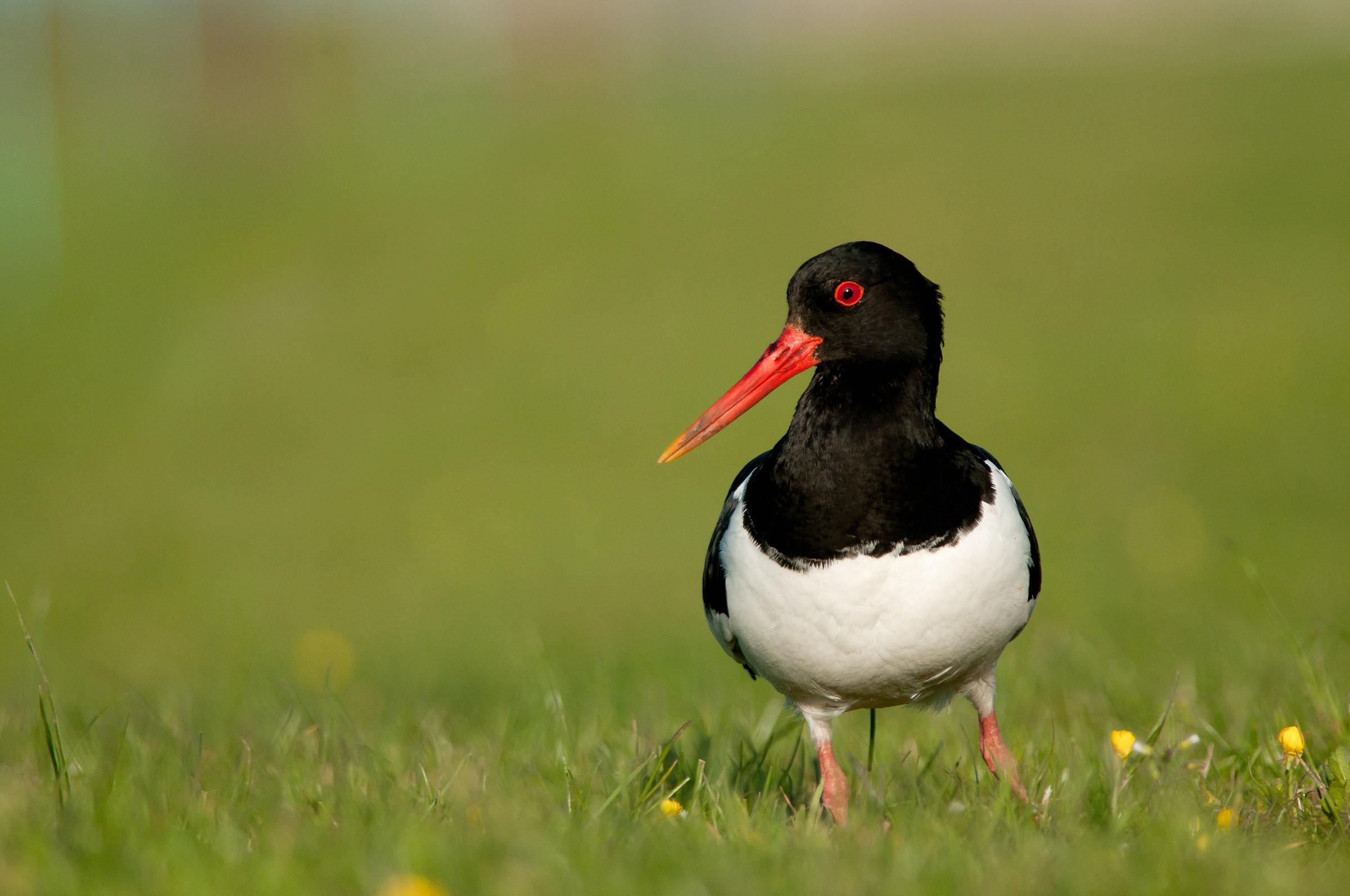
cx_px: 675
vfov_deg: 1.8
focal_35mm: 750
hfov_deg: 2.8
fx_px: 28090
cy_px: 448
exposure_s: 1/2000
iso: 320
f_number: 6.7
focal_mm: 500
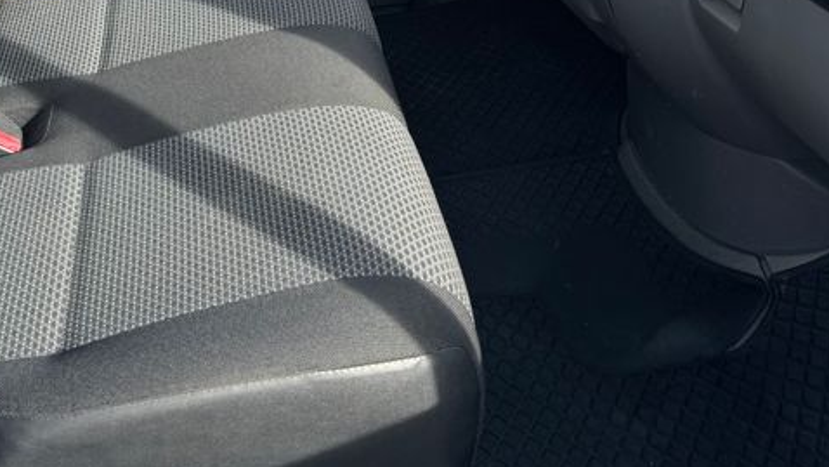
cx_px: 255
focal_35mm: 56
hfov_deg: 36.7
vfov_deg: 20.2
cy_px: -80
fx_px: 1231
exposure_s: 1/1042
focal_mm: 6.76
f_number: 1.78
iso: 80
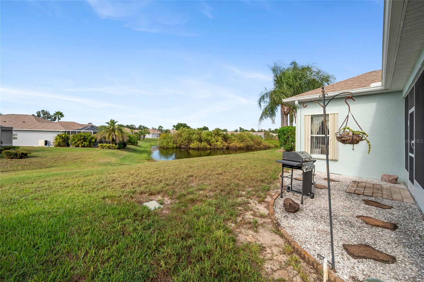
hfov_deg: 104.2
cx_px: 212
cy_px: 141
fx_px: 165
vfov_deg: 81.2
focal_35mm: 14
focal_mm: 14
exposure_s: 1/1250
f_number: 6.3
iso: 250
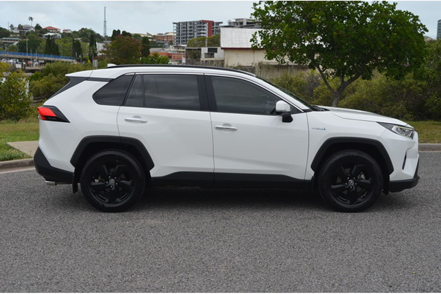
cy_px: 147
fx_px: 625
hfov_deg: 38.9
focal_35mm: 51
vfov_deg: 26.5
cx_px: 220
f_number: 9
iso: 100
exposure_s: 1/320
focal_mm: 34
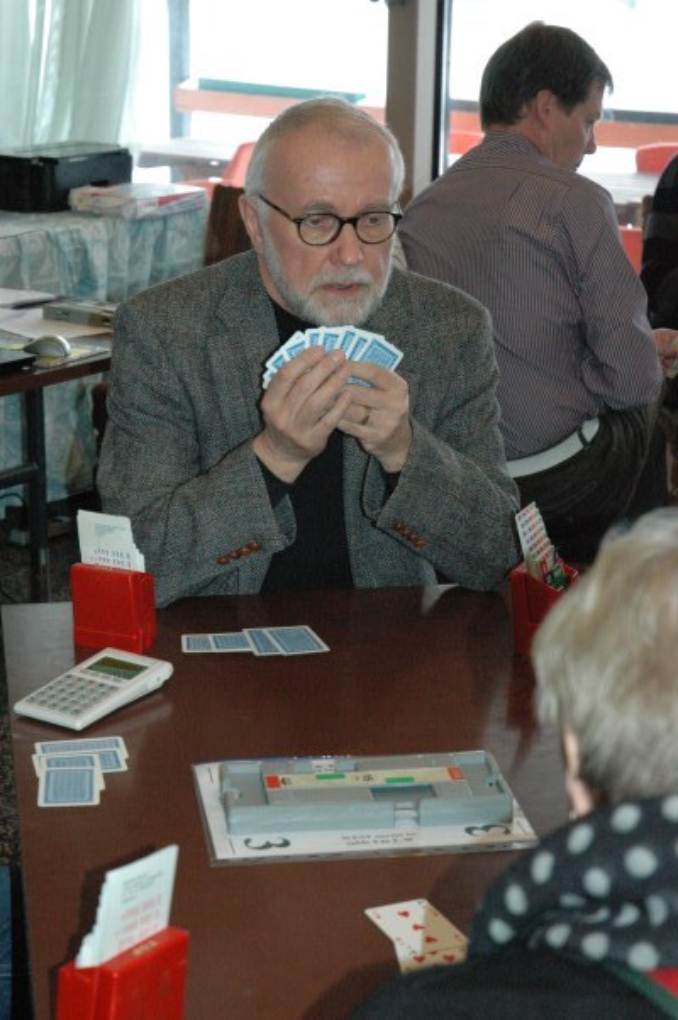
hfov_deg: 18.9
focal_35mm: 72
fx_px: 2039
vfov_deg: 28.1
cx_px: 339
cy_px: 510
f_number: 5
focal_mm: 48
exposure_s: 1/60
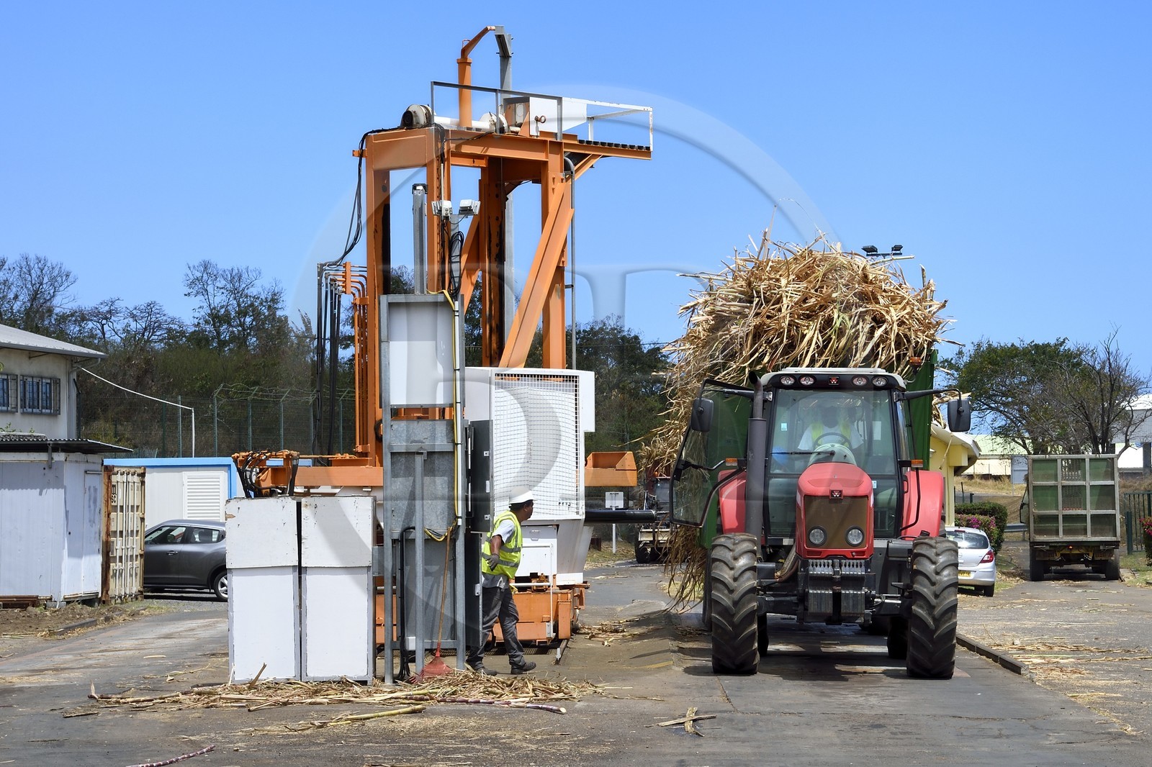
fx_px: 2239
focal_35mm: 70
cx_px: 576
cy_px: 384
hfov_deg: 28.8
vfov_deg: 19.4
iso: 200
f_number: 14
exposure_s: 1/320
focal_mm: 70
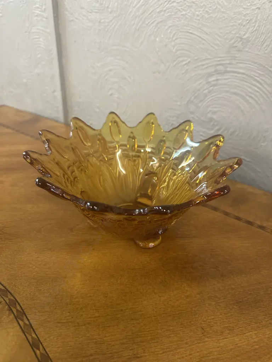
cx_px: 136
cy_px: 181
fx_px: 251
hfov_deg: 56.8
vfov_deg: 71.6
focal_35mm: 24
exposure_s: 1/50
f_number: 1.78
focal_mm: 6.86
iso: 250
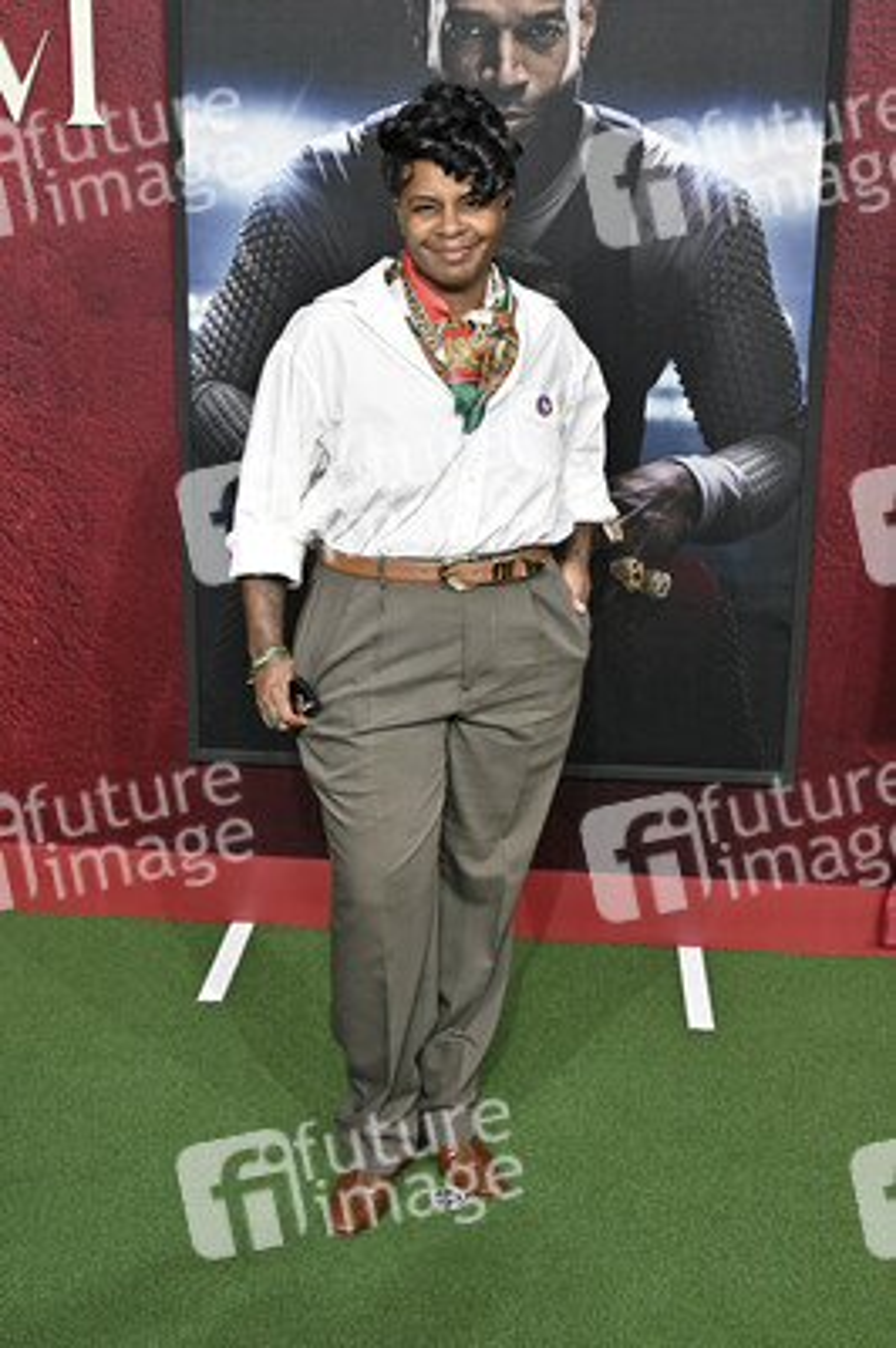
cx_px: 448
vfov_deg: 49.6
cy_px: 674
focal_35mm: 39
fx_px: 1458
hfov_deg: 34.2
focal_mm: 39
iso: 400
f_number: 6.3
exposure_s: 1/400
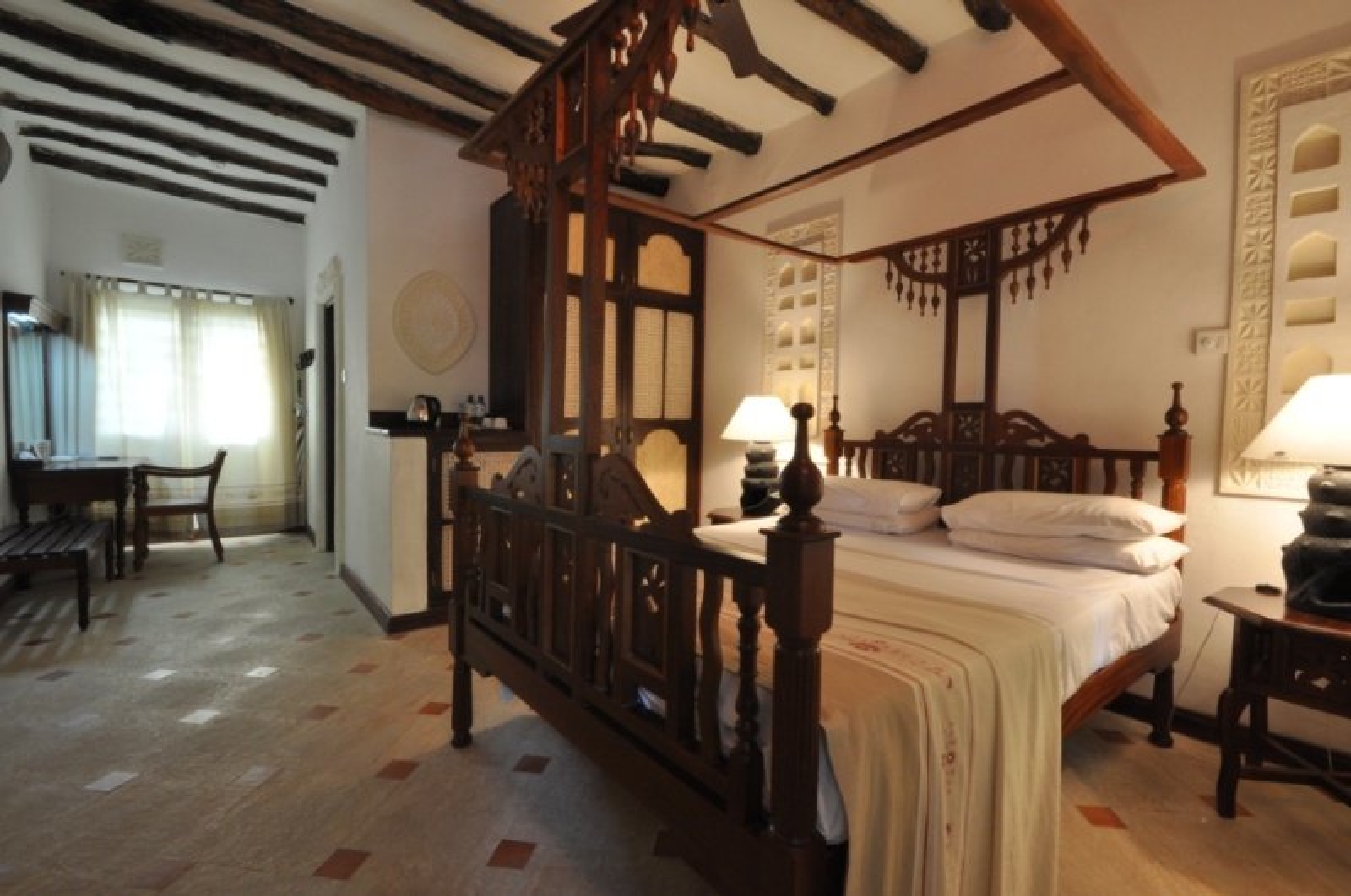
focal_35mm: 15
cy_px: 448
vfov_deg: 77.2
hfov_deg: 100.5
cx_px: 676
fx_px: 562
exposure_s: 1.3
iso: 640
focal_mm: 10
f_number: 22
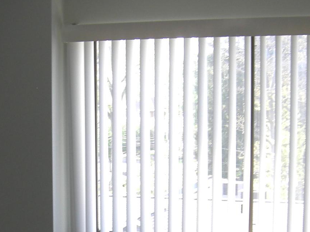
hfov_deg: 22.7
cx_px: 109
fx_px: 770
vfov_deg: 16.9
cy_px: 215
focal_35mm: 86
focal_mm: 7.5
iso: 64
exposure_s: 1/77.3
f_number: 3.8
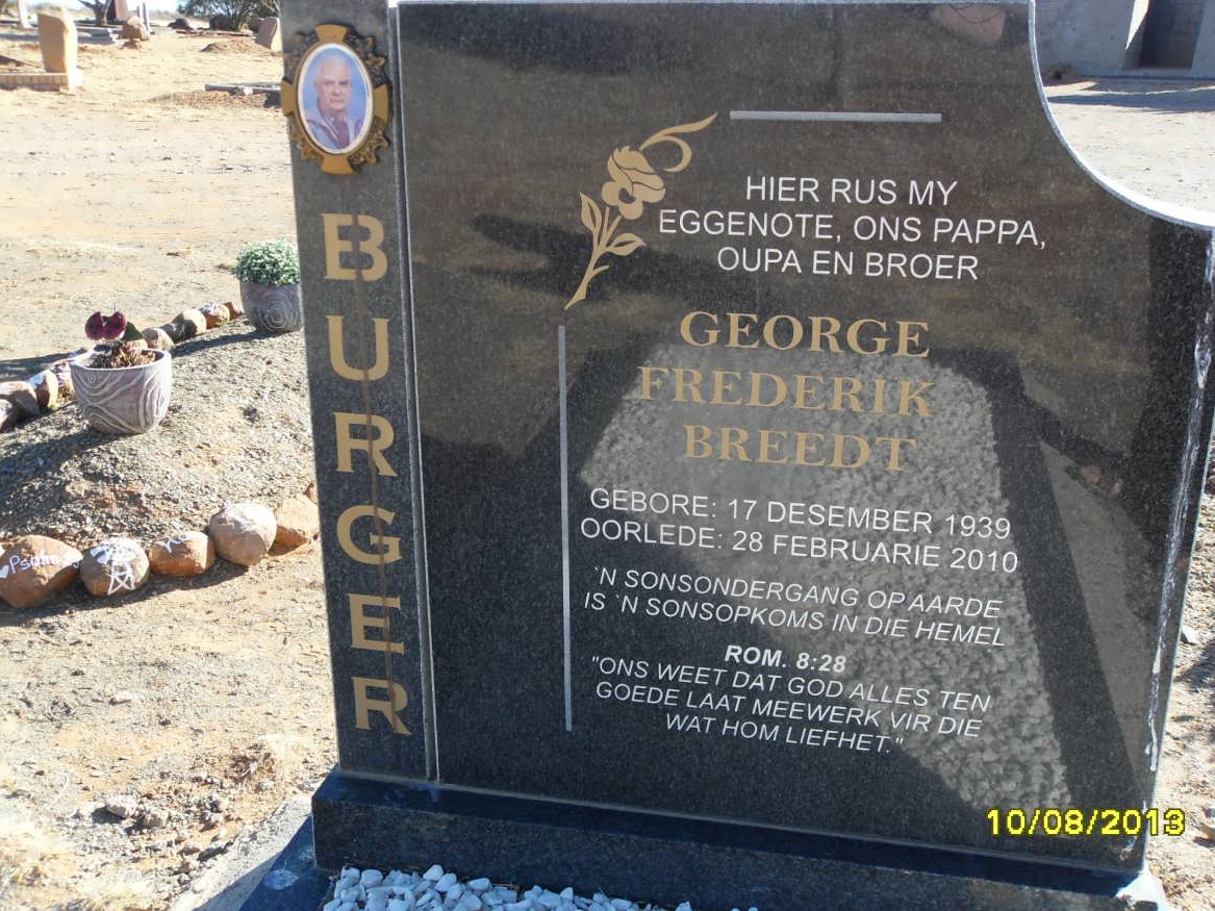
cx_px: 609
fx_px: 1263
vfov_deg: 39.6
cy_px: 444
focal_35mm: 36
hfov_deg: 51.4
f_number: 3.5
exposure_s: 1/250
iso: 80
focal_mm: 6.3
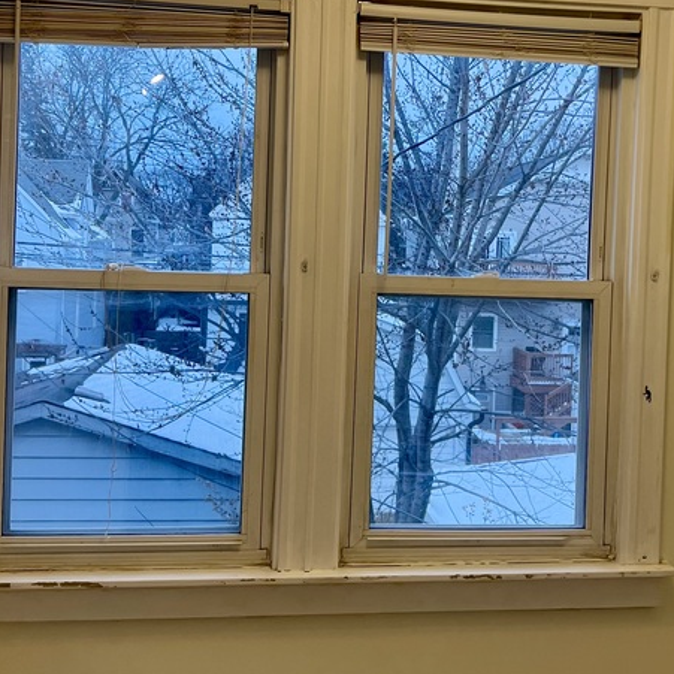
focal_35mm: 55
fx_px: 1212
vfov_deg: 31.0
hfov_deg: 30.9
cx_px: 435
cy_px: 272
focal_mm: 5.7
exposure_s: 1/202
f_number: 1.5
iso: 40
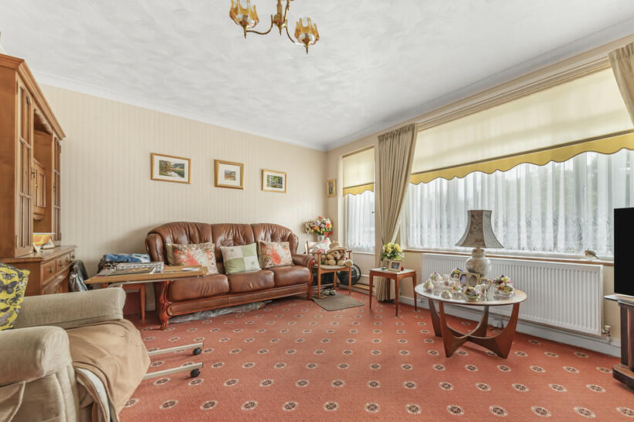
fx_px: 264
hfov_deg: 99.0
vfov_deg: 77.0
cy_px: 233
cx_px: 383
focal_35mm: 15
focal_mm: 12
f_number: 8
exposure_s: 1/25
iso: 400
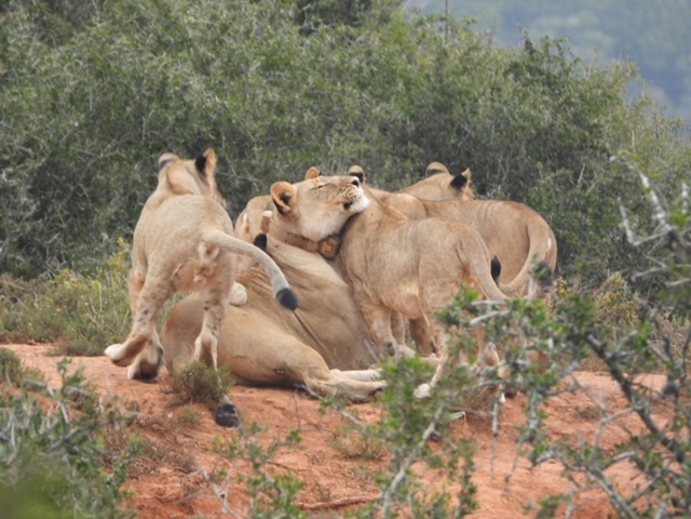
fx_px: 23954
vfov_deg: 1.2
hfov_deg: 1.7
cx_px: 346
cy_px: 260
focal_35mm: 1200
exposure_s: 1/125
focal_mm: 216
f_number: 5.6
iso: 640
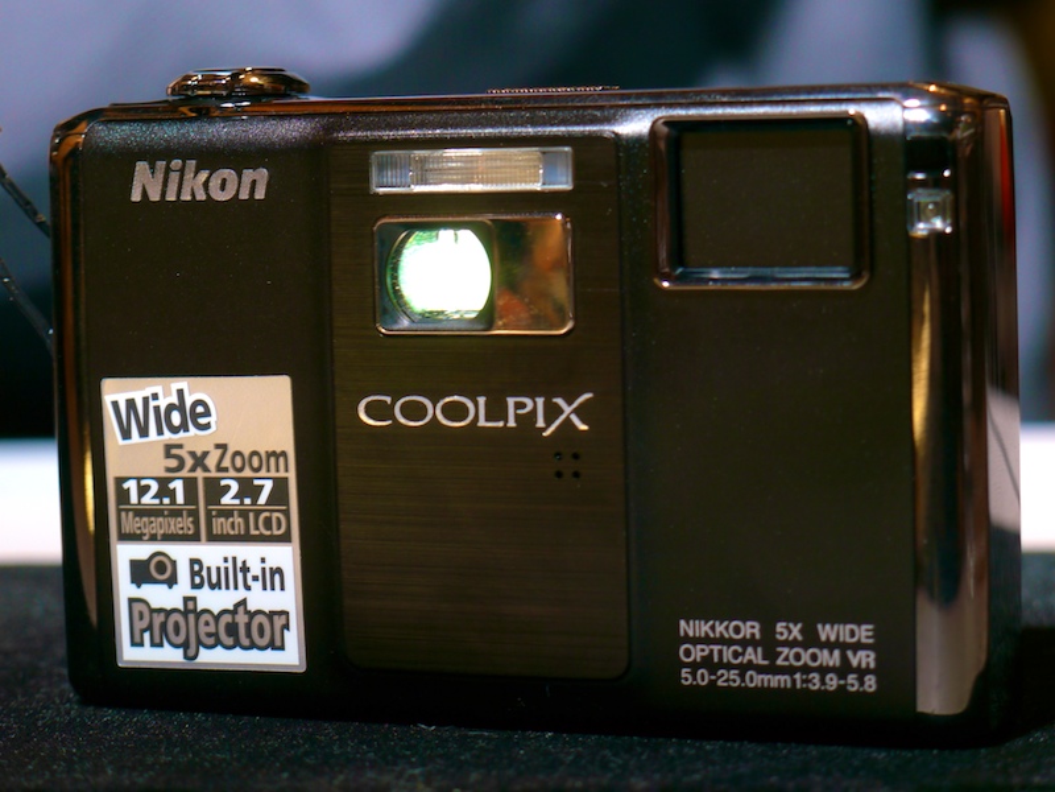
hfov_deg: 21.8
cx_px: 528
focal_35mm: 90
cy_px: 396
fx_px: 2743
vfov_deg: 16.4
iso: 100
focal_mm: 45
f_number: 5.6
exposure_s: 1/30
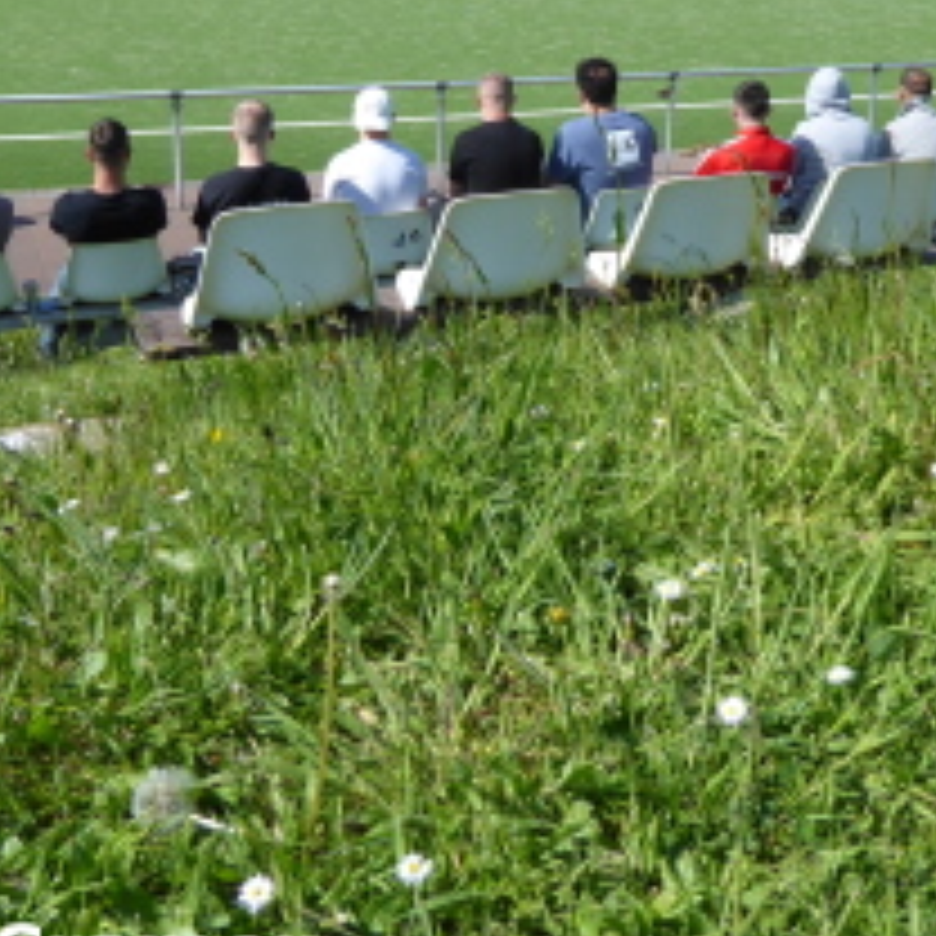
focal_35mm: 46
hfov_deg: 36.6
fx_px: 1407
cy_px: 248
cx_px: 567
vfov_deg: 36.0
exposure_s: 1/640
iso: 80
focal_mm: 4.3
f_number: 3.3
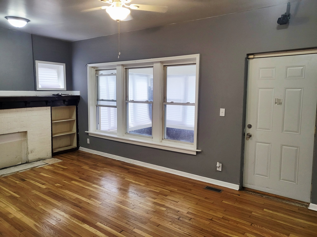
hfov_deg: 67.3
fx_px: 238
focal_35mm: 26
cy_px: 118
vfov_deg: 53.1
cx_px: 158
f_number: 1.8
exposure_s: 1/120
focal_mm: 4.25
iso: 200
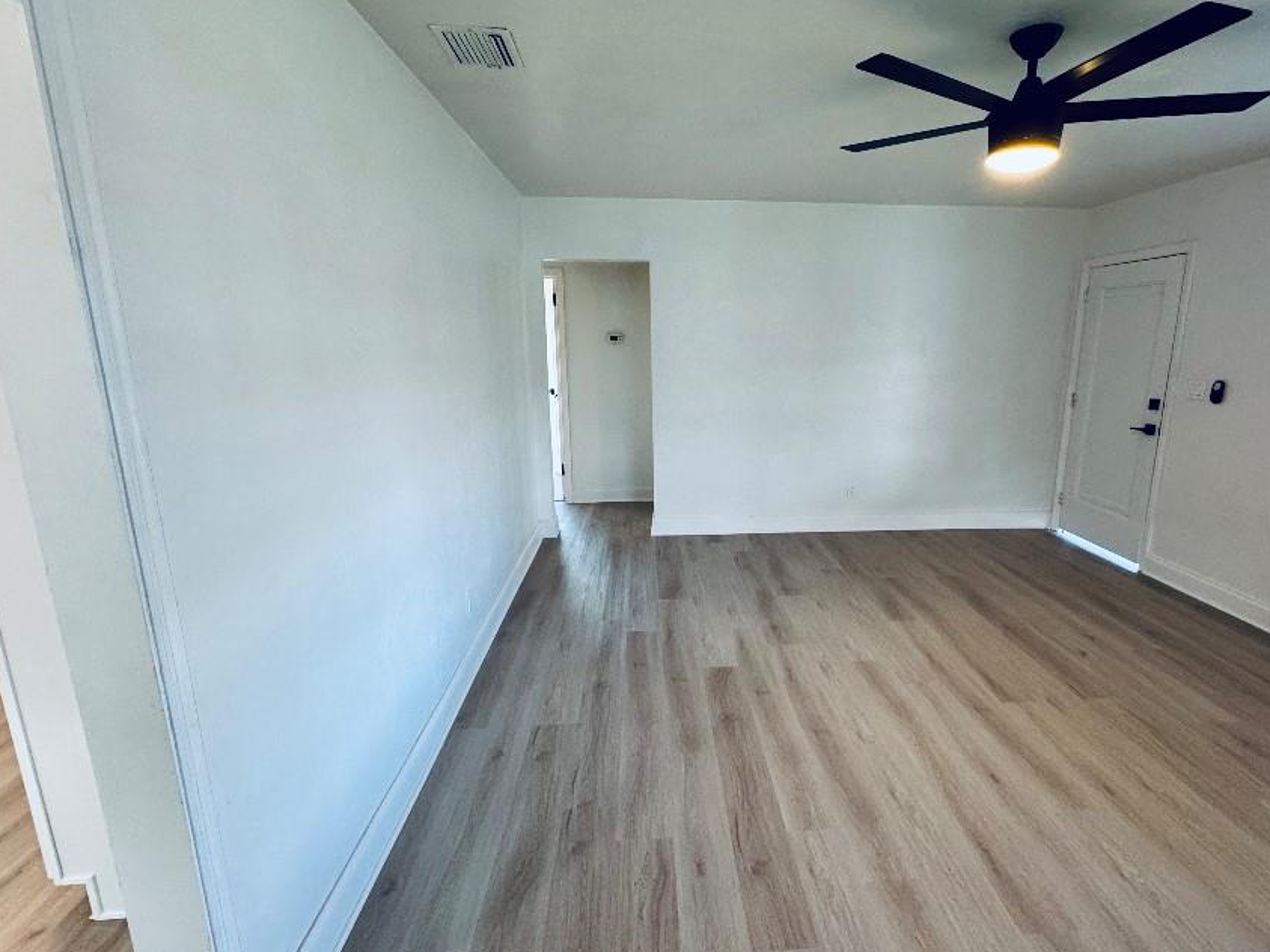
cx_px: 695
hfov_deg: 90.8
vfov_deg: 74.7
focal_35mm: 17
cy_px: 467
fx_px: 624
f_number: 2.2
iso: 200
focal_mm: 2.22
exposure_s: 1/120
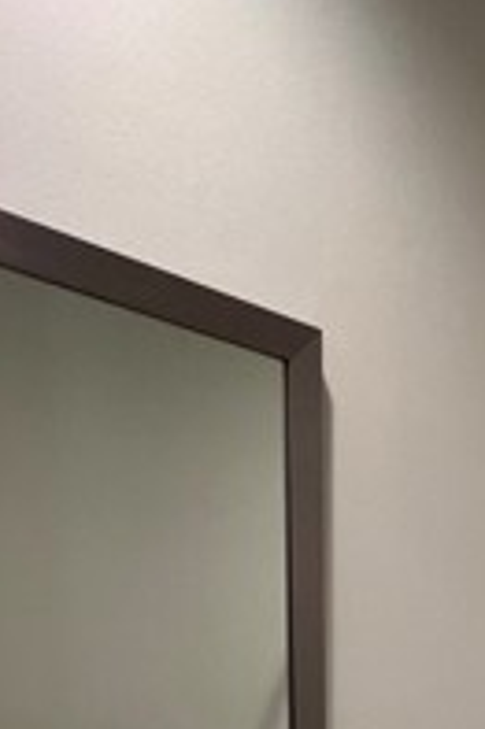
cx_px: 644
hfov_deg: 25.7
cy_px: 884
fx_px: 891
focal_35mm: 44
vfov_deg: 34.9
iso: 200
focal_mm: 1.57
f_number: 1.8
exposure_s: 1/60
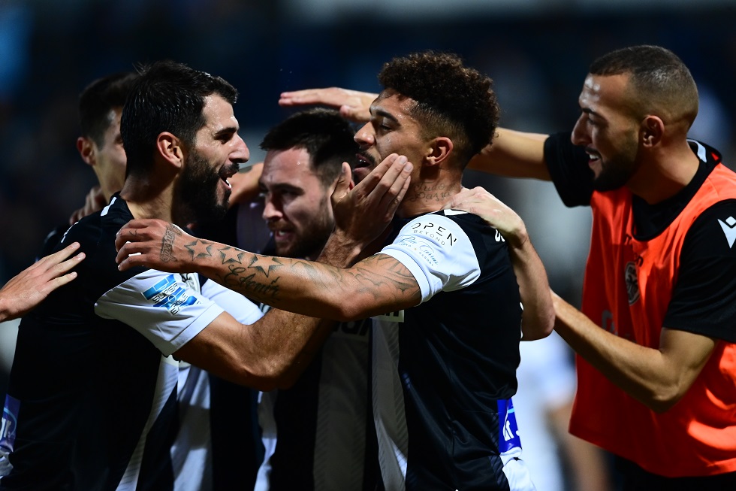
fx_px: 8176
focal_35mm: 400
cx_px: 368
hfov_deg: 5.2
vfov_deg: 3.4
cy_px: 246
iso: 3200
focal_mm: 400
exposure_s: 1/1000
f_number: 3.2
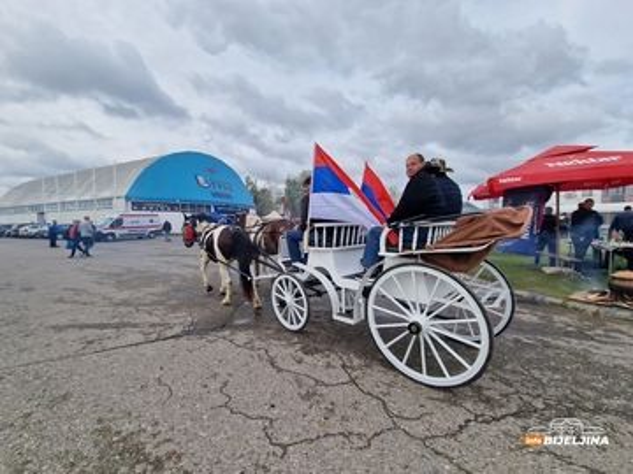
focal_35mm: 13
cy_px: 237
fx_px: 238
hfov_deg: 106.2
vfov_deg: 89.9
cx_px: 316
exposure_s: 1/1484
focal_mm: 2.2
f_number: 2.2
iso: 50
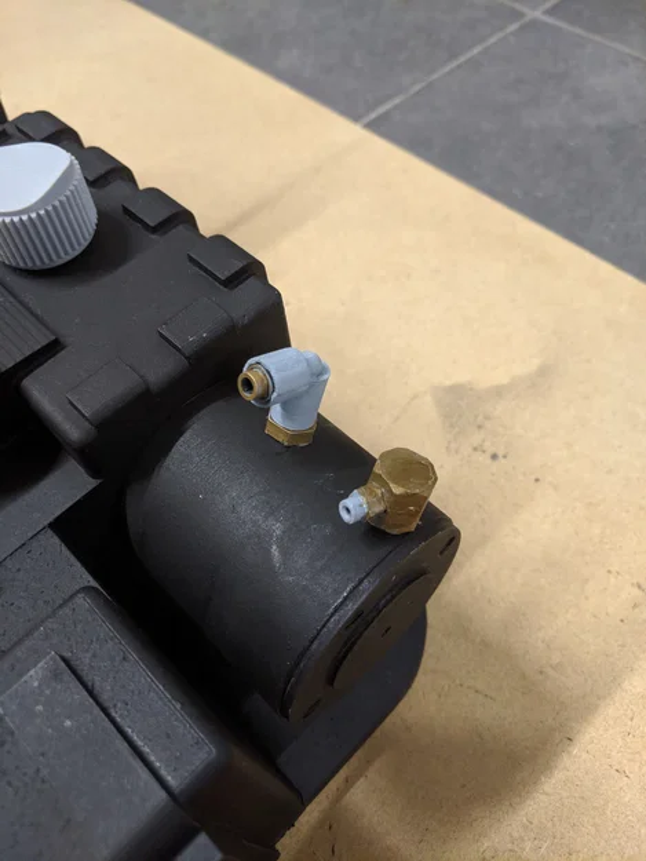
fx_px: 672
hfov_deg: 51.4
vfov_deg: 65.3
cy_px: 430
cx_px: 323
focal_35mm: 27
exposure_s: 1/25
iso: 693
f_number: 1.8
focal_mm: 4.44
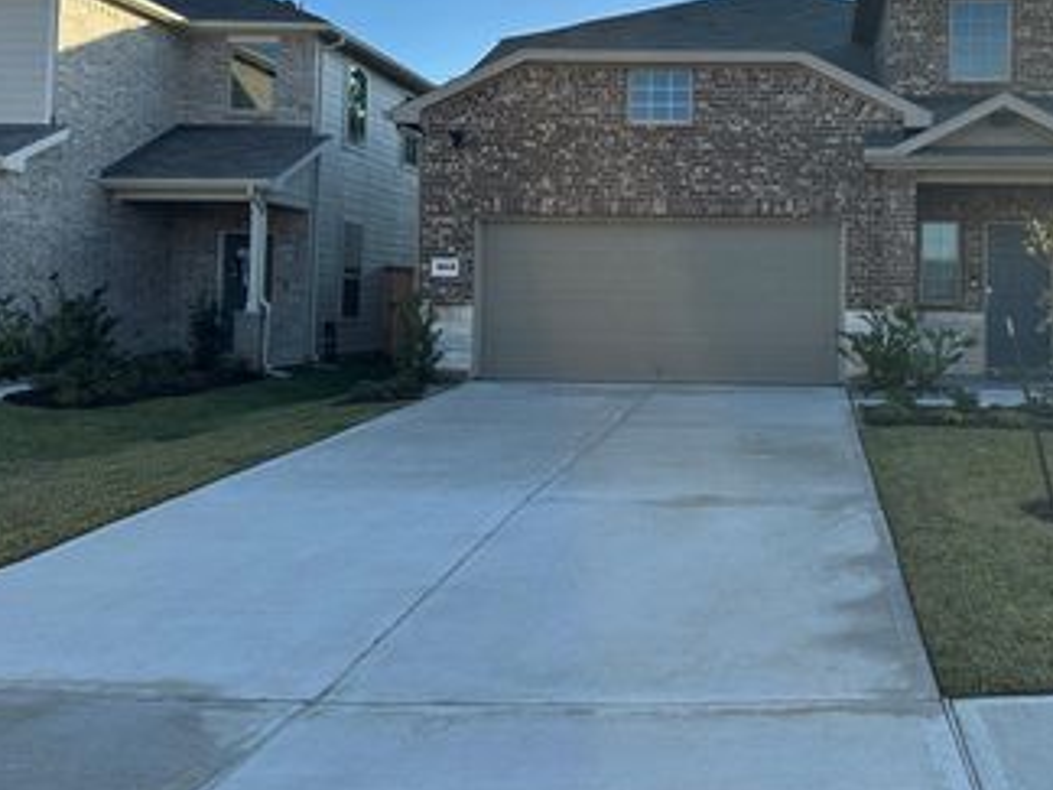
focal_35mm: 37
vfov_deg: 38.0
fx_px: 1126
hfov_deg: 48.9
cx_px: 741
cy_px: 236
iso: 80
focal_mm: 6.86
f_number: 1.78
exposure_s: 1/2967
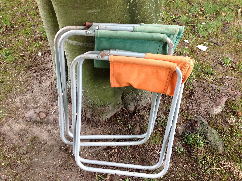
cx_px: 121
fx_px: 244
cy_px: 90
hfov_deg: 52.7
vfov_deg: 40.6
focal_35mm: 35
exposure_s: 1/40
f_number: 2.4
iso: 50
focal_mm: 4.28
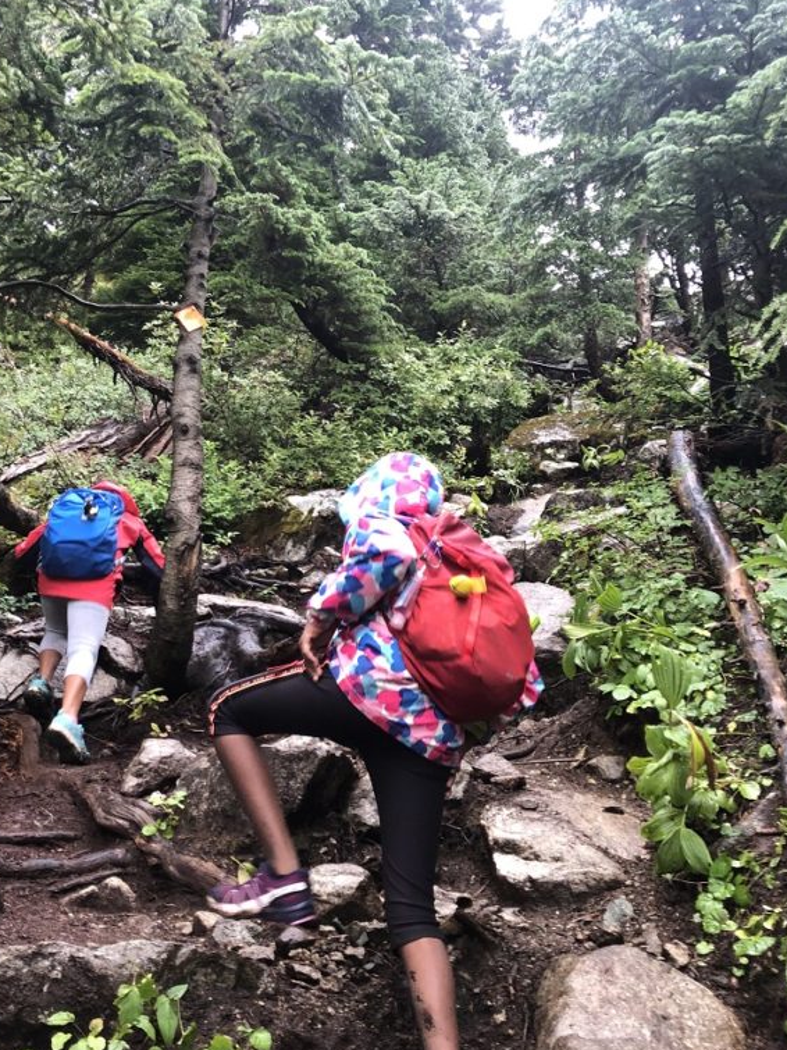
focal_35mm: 38
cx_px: 335
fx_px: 1152
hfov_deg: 37.6
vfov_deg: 49.0
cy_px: 524
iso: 40
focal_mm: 3.99
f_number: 1.8
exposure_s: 1/20
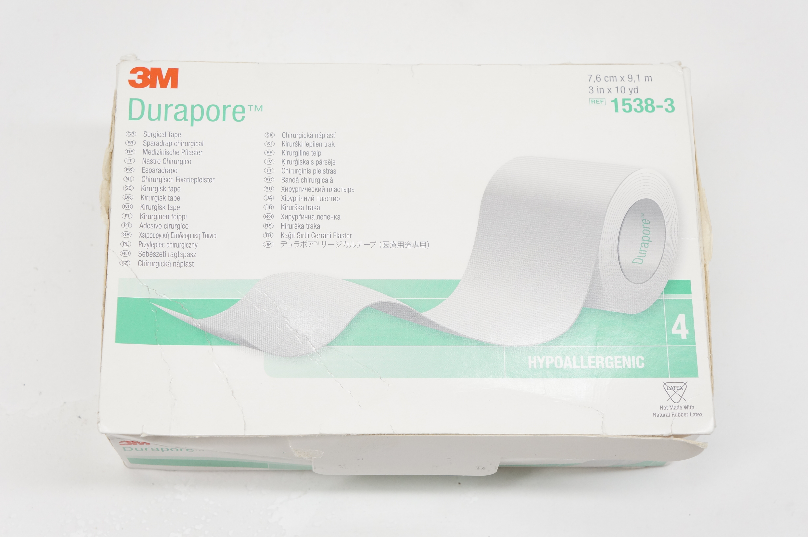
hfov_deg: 35.1
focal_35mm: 57
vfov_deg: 23.7
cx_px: 404
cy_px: 268
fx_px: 1278
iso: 800
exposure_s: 1/100
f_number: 7.1
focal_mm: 38
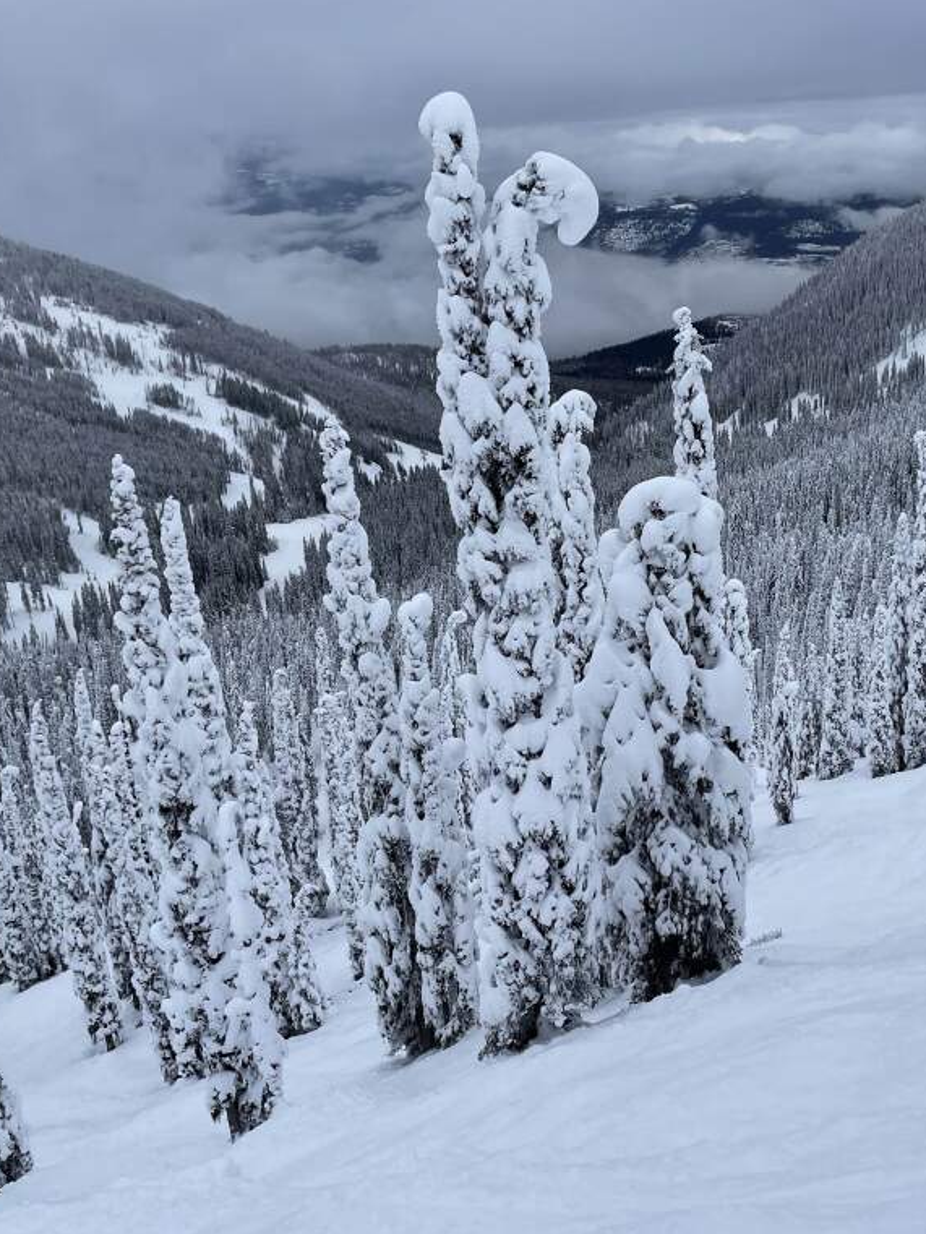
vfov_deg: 52.6
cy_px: 615
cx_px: 678
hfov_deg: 39.8
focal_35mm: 35
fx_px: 1248
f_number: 1.6
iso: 32
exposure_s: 1/3731
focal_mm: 4.2
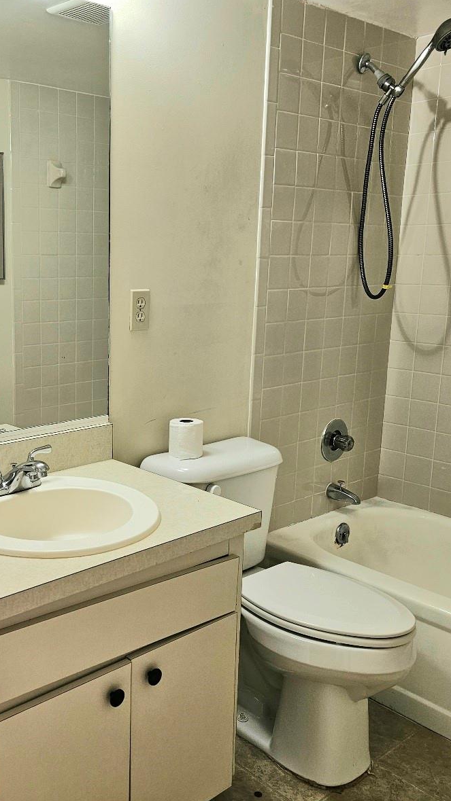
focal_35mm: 34
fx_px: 723
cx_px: 102
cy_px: 405
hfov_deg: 33.8
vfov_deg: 58.0
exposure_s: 1/120
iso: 160
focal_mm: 6.3
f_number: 1.7
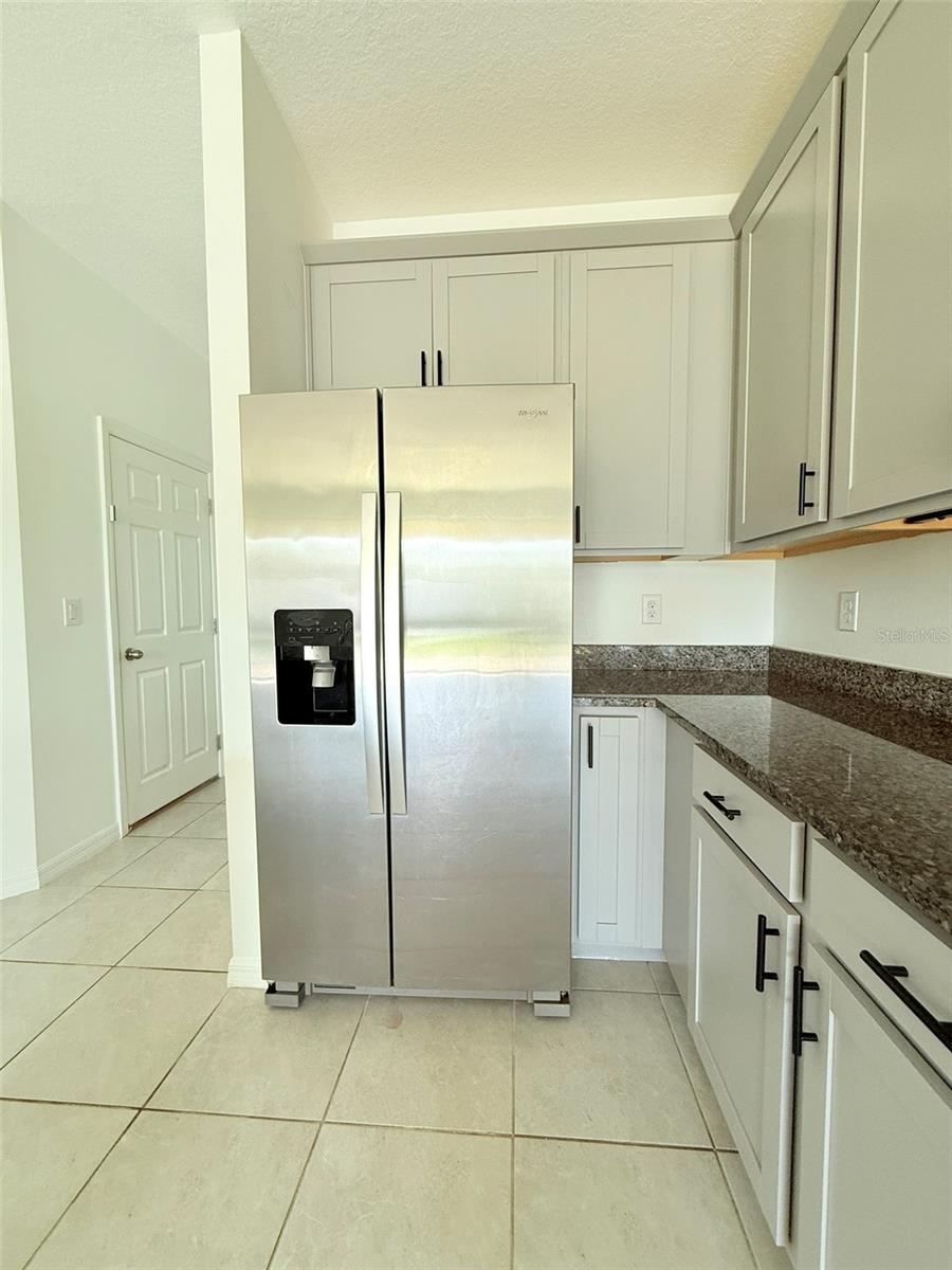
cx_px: 476
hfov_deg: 85.7
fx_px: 513
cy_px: 635
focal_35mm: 14
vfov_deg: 102.1
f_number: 2.2
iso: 125
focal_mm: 2.22
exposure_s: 1/99
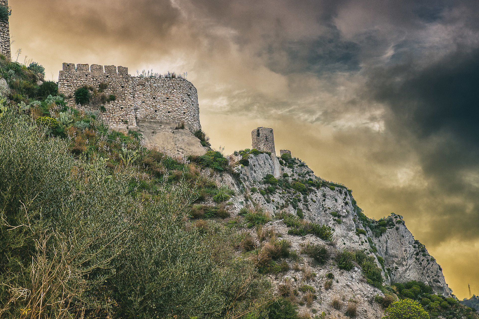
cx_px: 187
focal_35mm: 78
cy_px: 142
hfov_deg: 25.9
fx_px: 1038
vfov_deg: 17.5
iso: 1000
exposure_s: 1/125
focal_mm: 62
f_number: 8
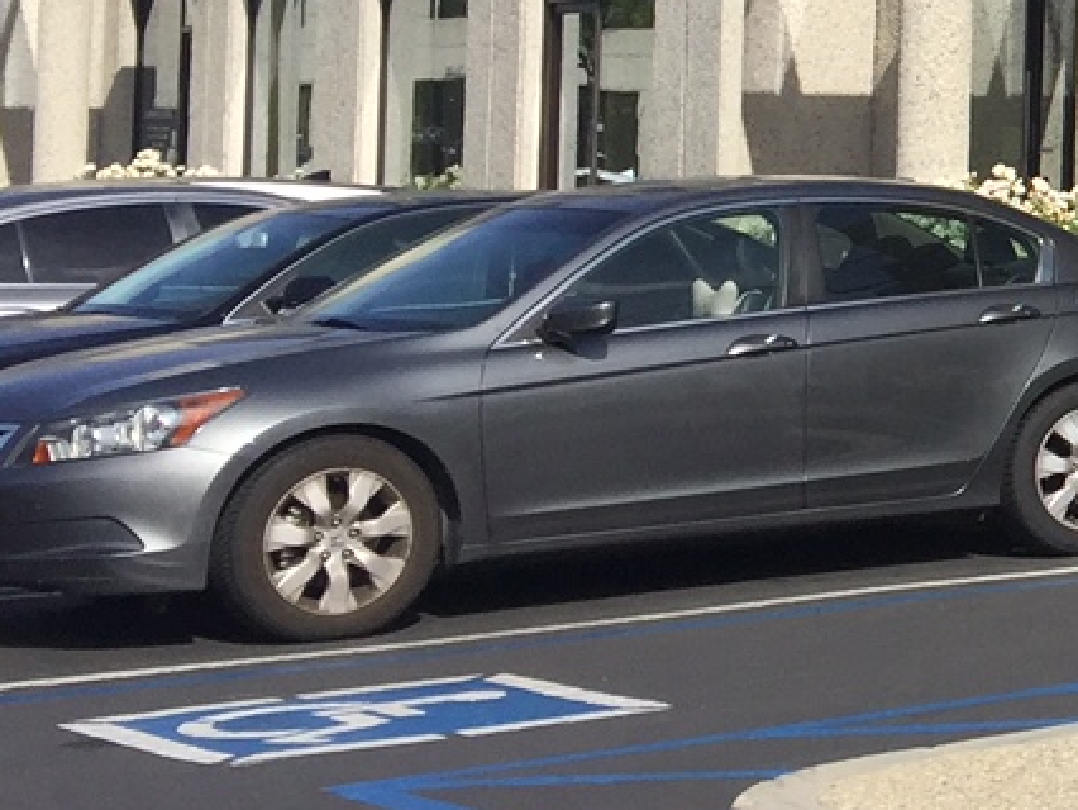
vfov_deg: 13.2
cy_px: -5
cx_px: 2060
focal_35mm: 111
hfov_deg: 14.9
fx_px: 3459
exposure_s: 1/2198
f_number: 2.2
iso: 32
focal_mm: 4.15
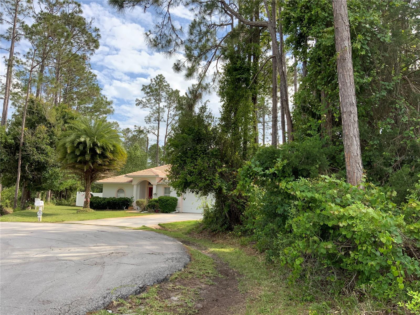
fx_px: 352
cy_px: 158
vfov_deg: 48.2
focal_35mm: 29
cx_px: 210
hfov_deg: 61.7
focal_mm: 3
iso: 16
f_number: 1.8
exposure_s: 1/898
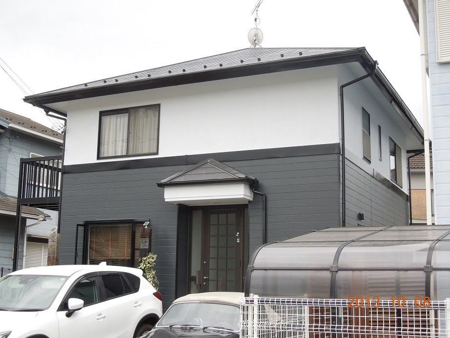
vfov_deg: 30.3
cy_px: 169
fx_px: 624
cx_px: 225
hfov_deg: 39.6
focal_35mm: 48
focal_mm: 8.7
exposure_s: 1/160
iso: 280
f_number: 4
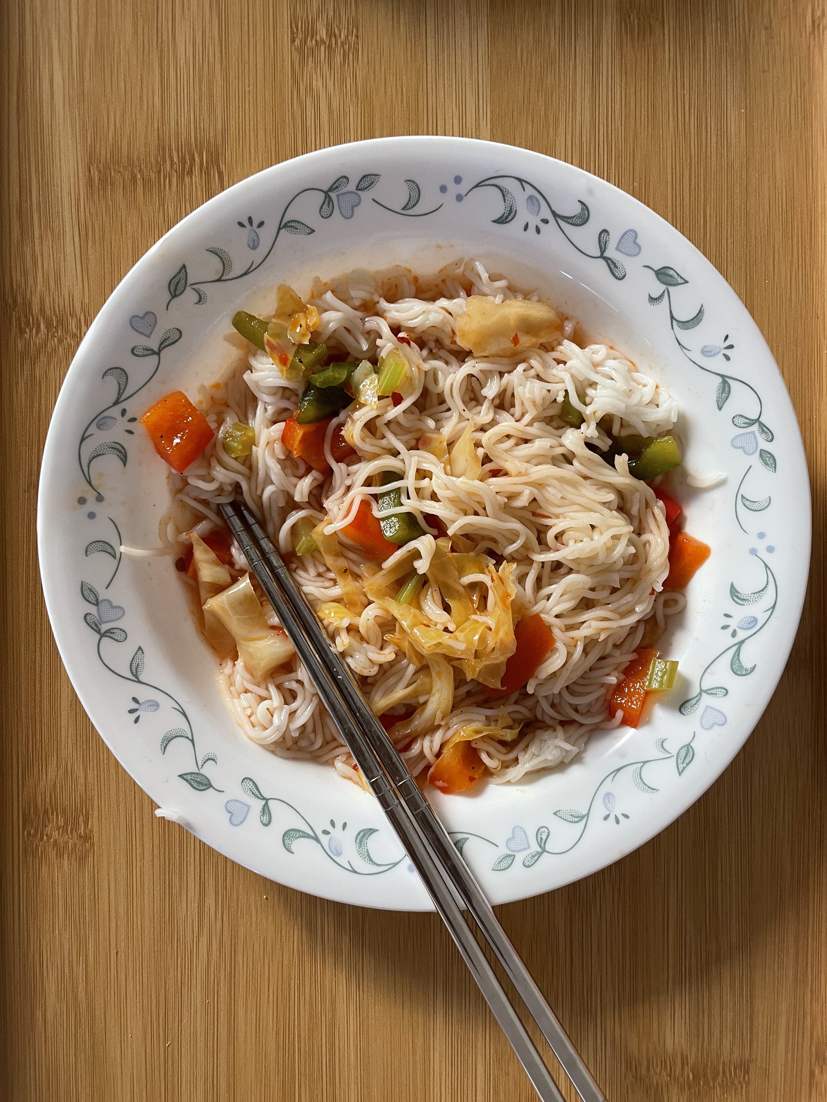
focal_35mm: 26
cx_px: 414
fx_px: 828
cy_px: 551
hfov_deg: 53.1
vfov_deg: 67.3
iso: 160
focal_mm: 4.2
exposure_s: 1/60
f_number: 1.6
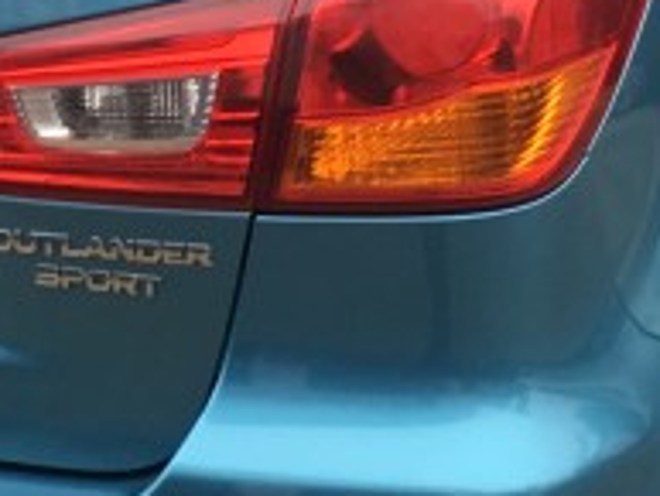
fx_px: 2938
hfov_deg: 12.8
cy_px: 168
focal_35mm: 154
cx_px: 181
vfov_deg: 9.6
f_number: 2.2
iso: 40
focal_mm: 4.15
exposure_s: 1/120
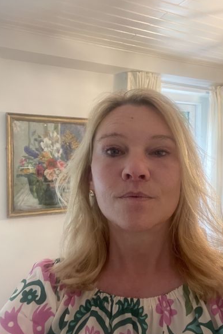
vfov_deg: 58.7
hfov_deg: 41.0
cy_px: 166
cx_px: 125
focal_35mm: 32
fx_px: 297
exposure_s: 1/25
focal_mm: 2.71
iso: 400
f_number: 2.2
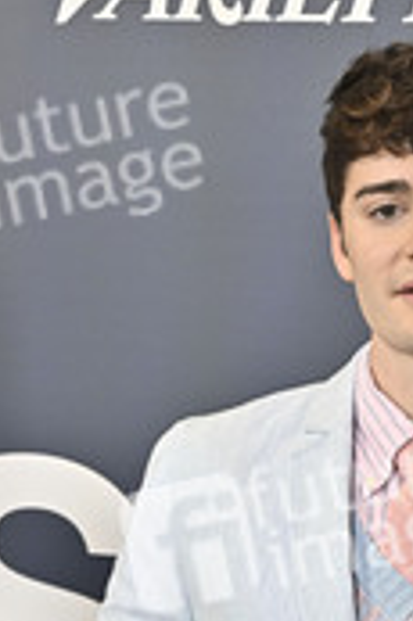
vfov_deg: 13.1
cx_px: 409
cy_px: 707
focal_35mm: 153
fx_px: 2638
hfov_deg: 8.9
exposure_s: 1/320
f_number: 5.6
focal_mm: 66
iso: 2500
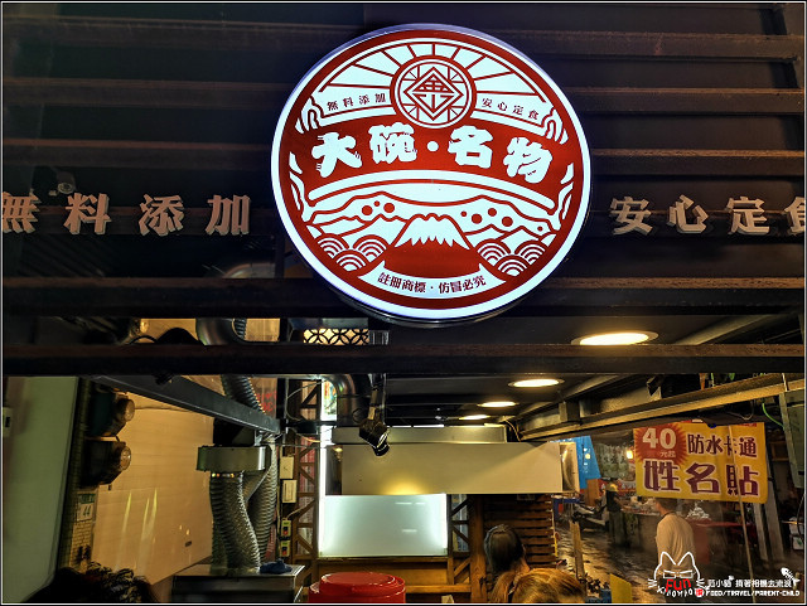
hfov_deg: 65.3
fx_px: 630
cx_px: 404
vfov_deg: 51.4
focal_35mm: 27
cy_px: 303
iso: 50
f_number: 1.8
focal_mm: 3.95
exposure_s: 4
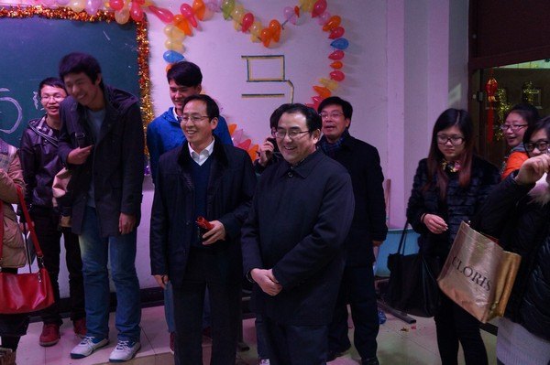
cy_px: 182
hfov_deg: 49.6
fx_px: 595
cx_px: 275
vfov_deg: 34.2
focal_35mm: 39
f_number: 4
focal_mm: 26
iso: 3200
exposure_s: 1/20
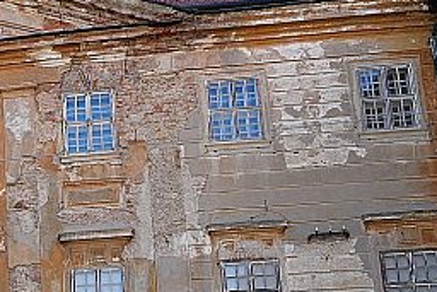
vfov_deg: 17.0
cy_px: 397
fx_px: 911
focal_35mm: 75
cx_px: -113
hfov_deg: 24.1
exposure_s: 1/40
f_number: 6.3
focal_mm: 24
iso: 100
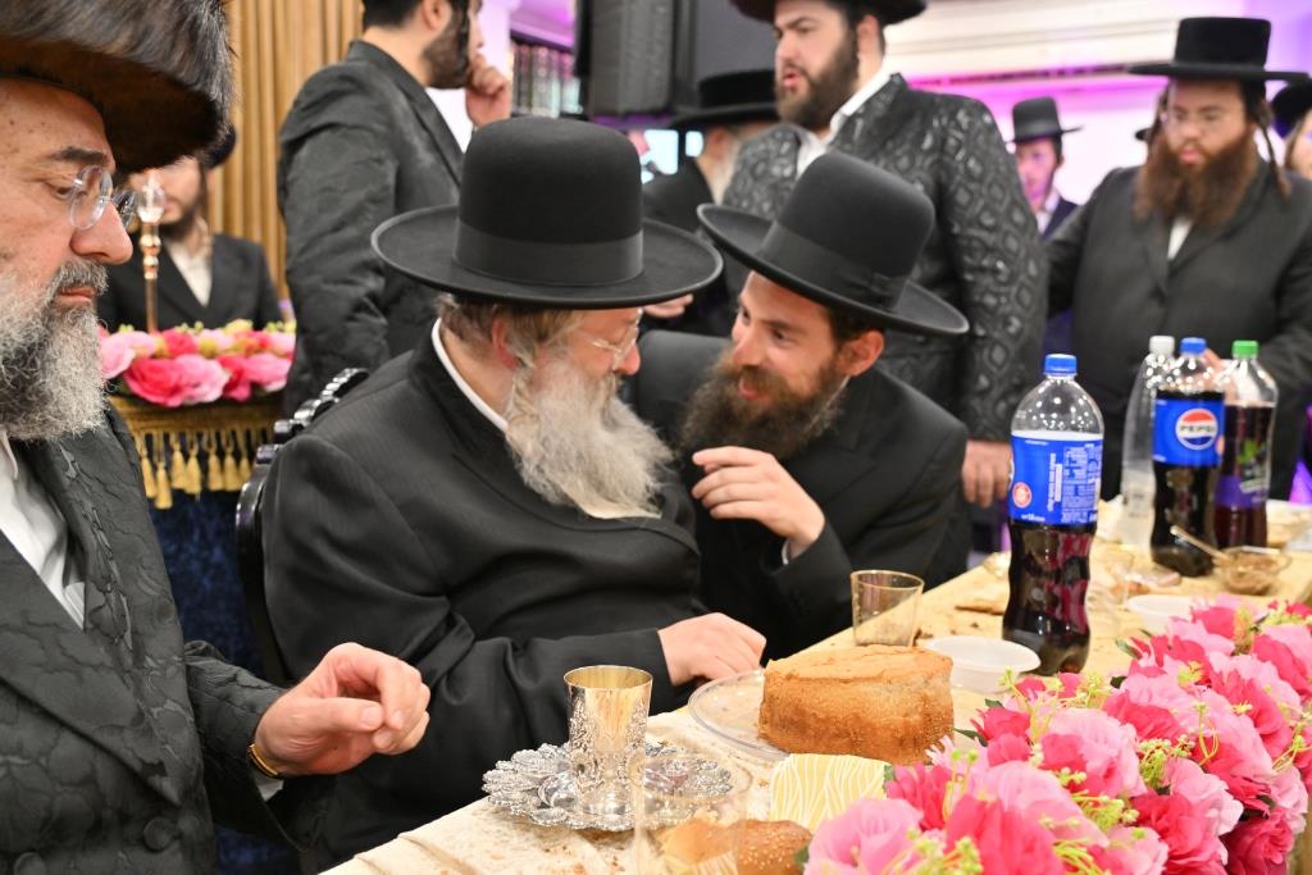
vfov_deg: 37.9
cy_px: 438
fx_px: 1276
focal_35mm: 35
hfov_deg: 54.4
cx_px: 656
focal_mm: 35
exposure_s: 1/160
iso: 800
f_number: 4
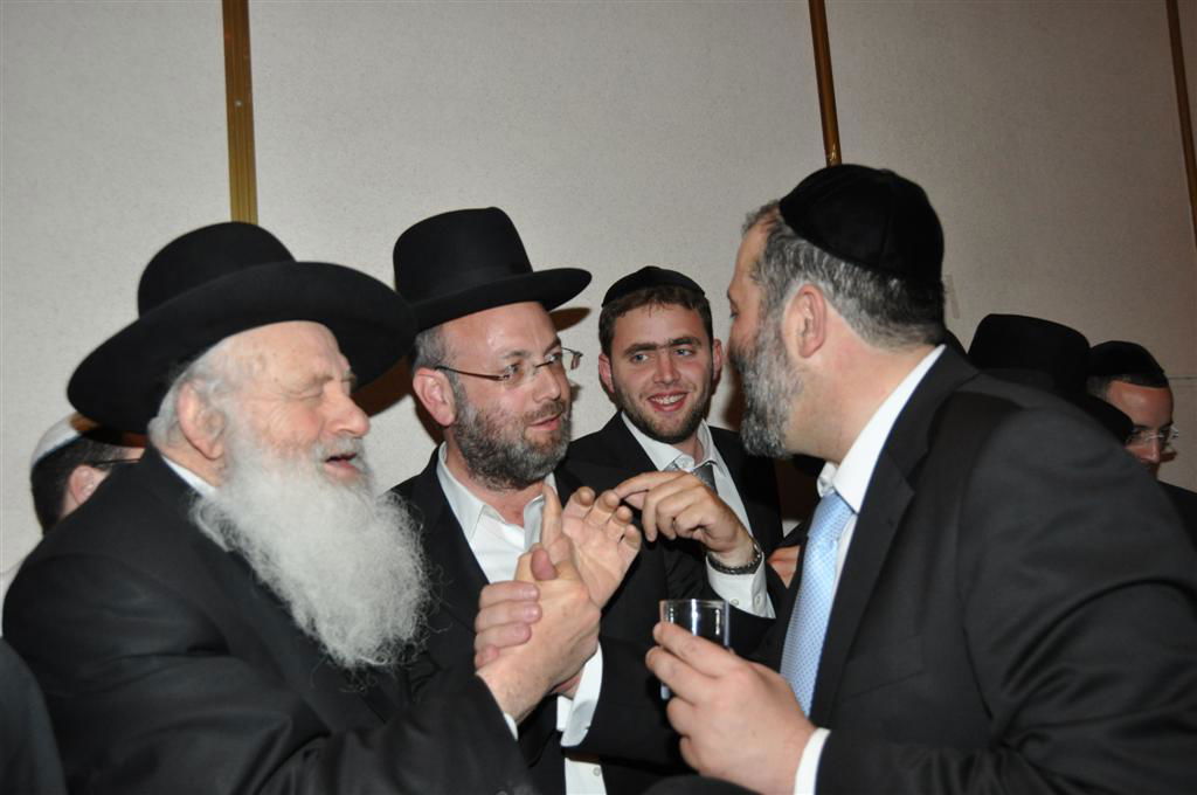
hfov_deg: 57.3
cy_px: 398
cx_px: 598
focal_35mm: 33
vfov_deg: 39.9
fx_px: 1096
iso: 800
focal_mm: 22
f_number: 4
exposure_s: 1/60
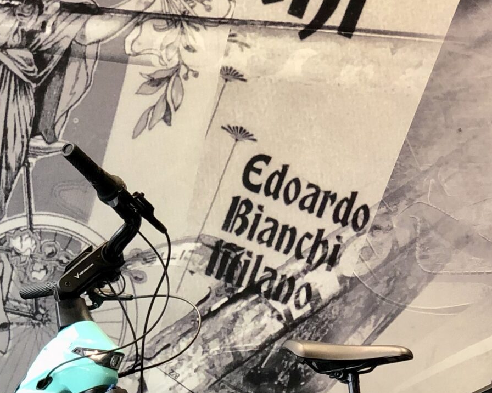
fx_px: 2112
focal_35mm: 145
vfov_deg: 10.5
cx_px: 255
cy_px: 479
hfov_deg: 13.3
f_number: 2.4
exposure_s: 1/50
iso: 80
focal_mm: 6
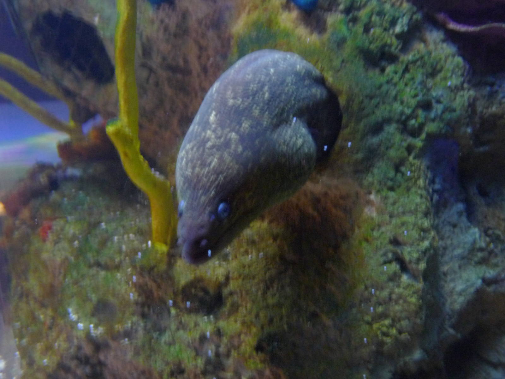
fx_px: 467
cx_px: 252
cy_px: 190
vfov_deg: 44.2
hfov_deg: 56.8
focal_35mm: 32
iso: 400
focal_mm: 5.3
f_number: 3.5
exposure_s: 1/8
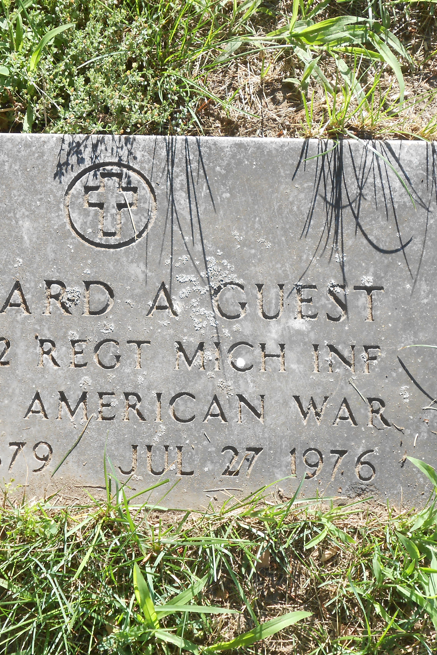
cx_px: 138
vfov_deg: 32.4
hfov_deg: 21.8
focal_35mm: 62
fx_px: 1129
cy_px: 325
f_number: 4.5
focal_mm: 7.8
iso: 80
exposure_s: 1/125
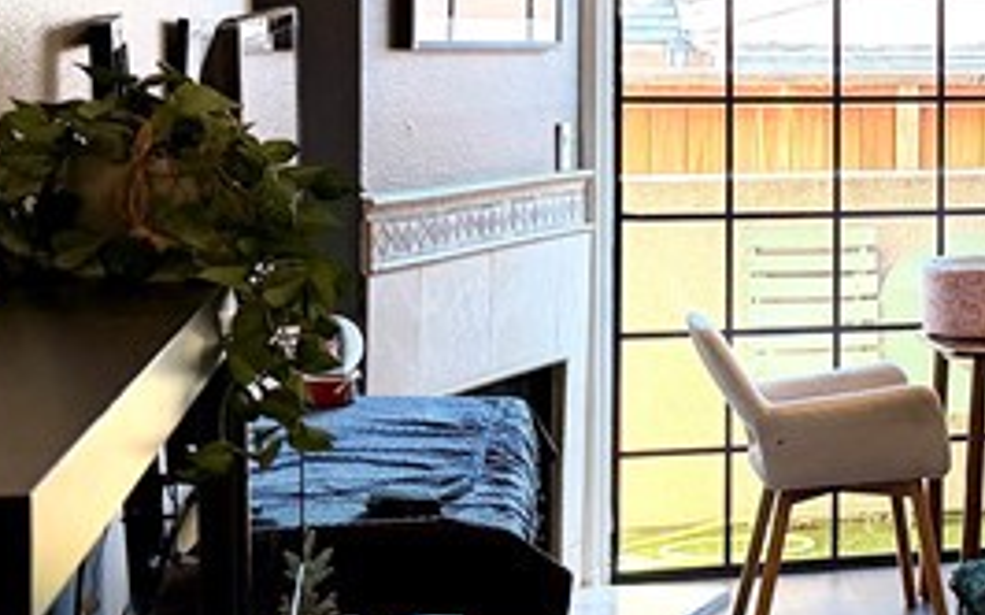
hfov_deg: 19.4
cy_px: 70
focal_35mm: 98
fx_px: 2630
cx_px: 1311
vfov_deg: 13.2
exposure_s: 1/193
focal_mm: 6.76
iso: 200
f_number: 1.78
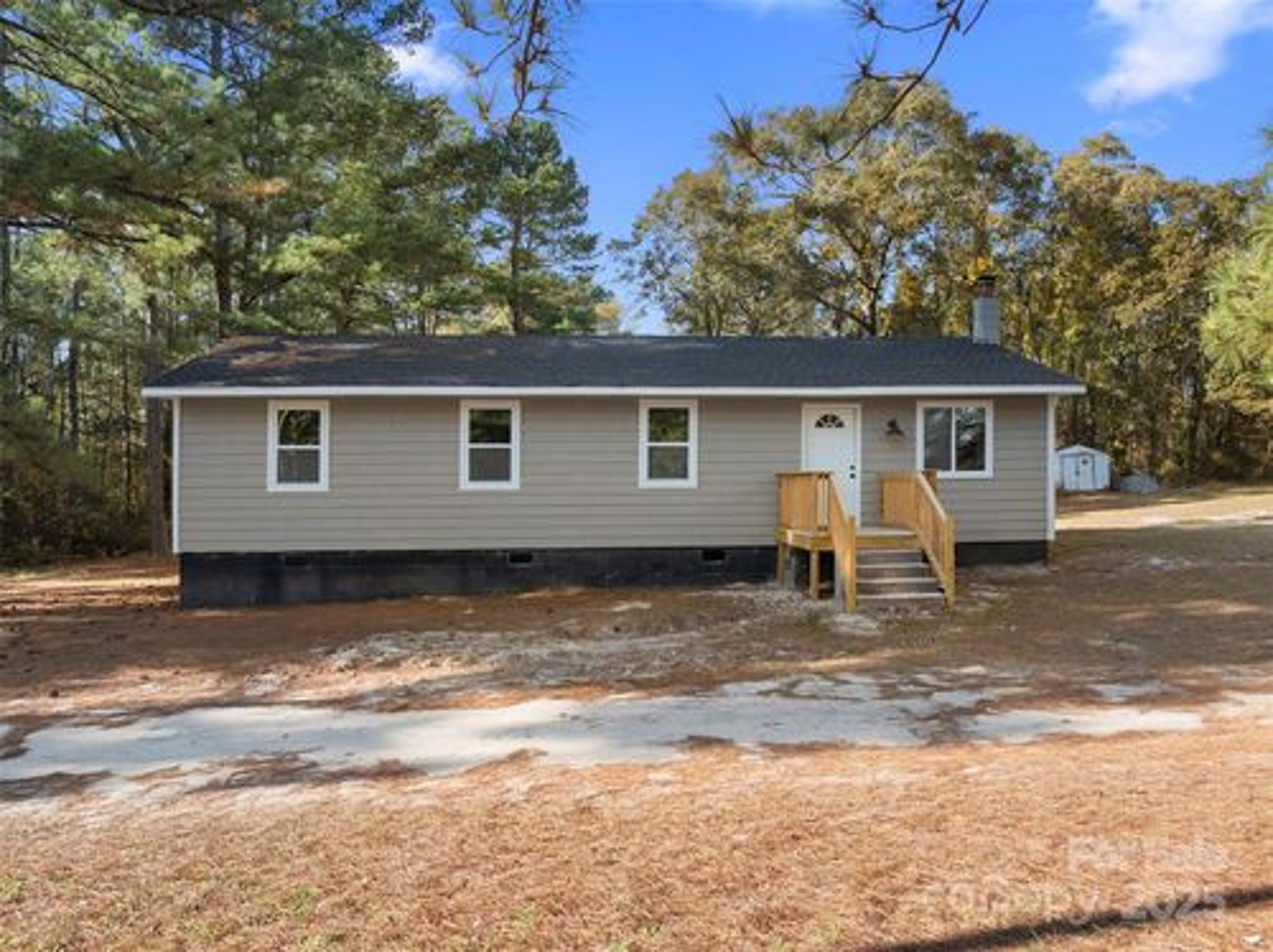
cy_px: 476
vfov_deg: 56.7
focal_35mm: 24
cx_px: 636
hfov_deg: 71.6
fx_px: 882
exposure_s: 1/1000
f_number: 2.8
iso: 200
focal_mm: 12.29
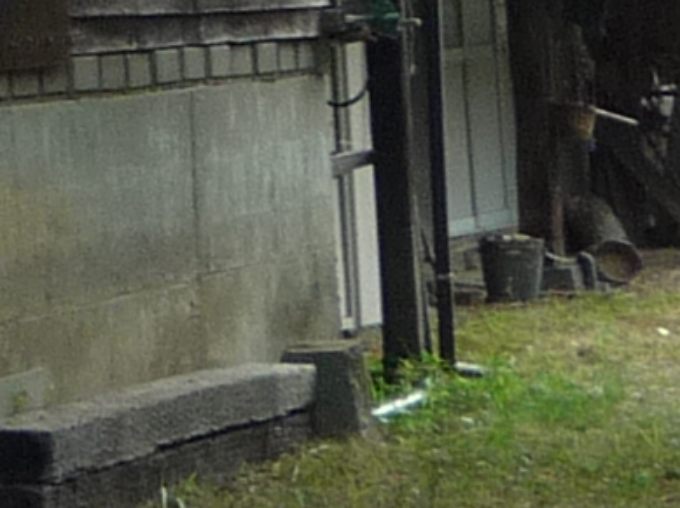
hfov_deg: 7.4
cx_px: -797
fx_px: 4965
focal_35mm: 253
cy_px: -594
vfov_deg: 5.7
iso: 100
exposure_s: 1/160
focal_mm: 5.2
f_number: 4
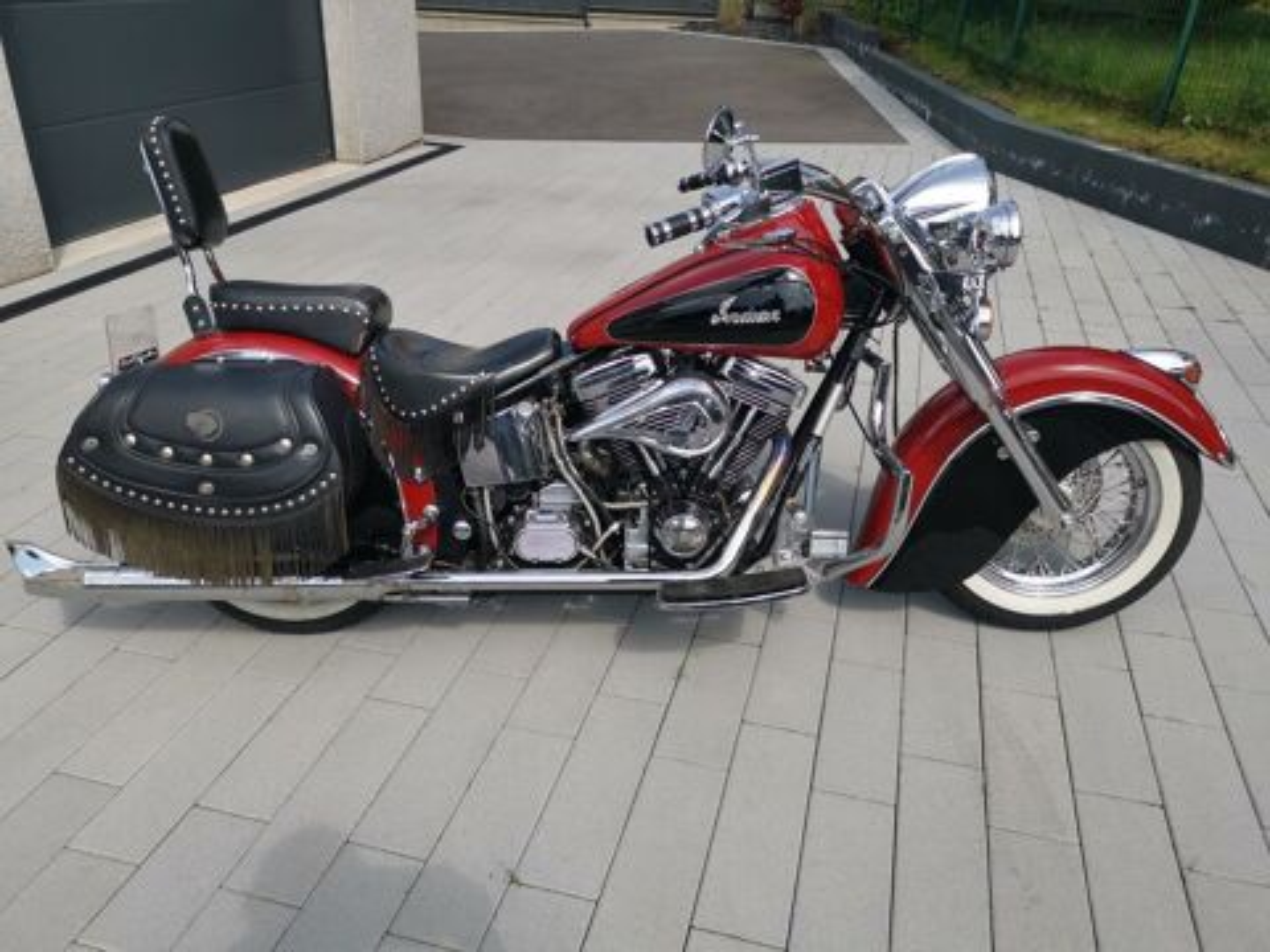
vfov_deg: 51.4
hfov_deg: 65.3
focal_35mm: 27
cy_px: 476
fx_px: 991
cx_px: 635
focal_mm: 5.58
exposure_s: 1/1504
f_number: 1.8
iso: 50
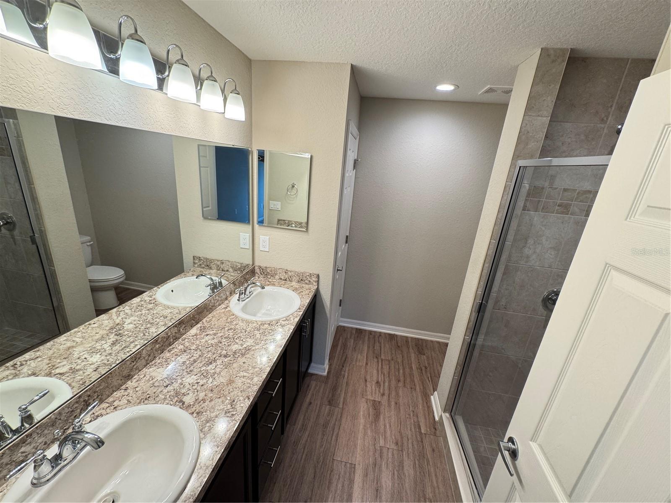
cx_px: 336
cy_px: 252
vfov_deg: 85.7
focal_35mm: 14
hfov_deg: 102.1
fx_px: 271
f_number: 2.2
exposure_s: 1/120
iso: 200
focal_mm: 2.22
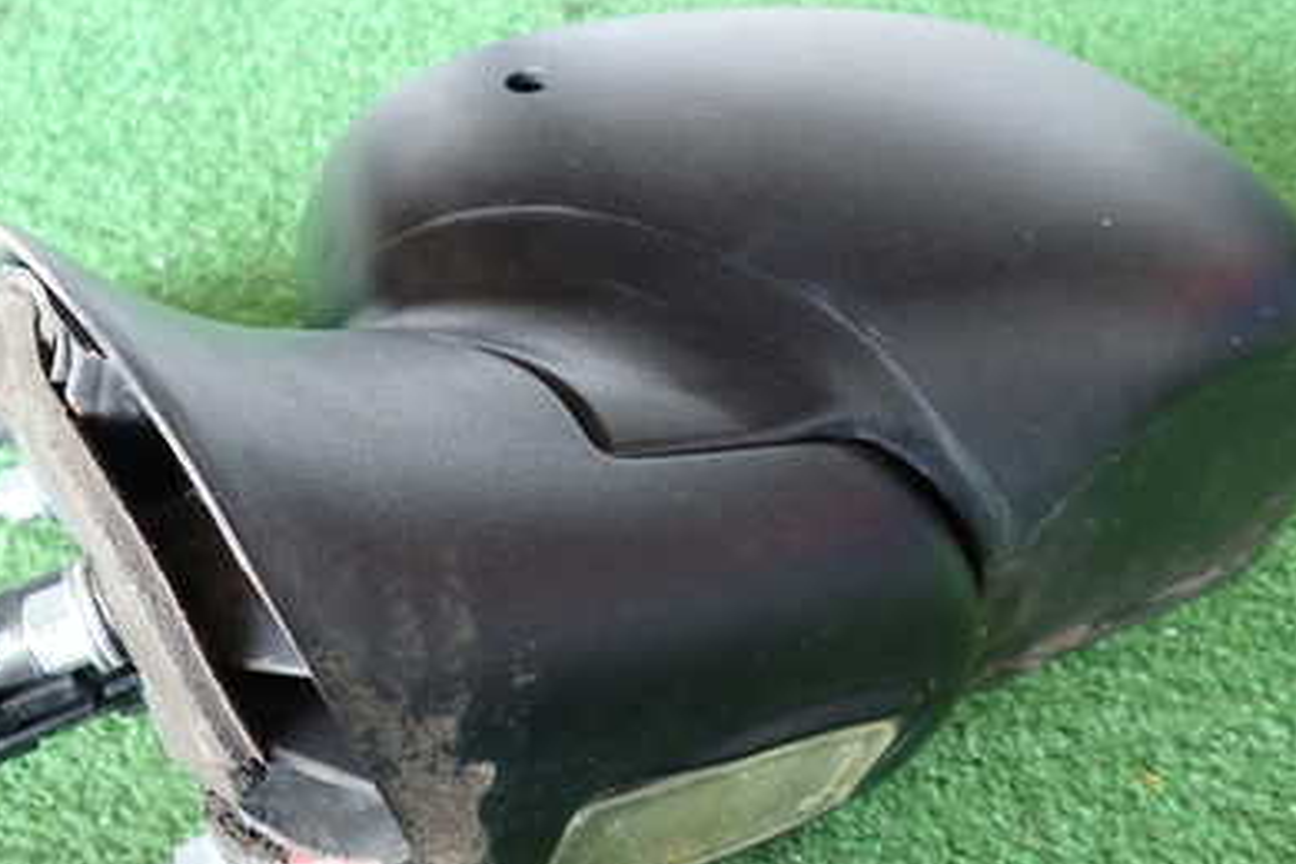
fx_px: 1440
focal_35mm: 40
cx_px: 495
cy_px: 469
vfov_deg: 33.4
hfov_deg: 48.1
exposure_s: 1/30
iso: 200
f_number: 2
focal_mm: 4.5
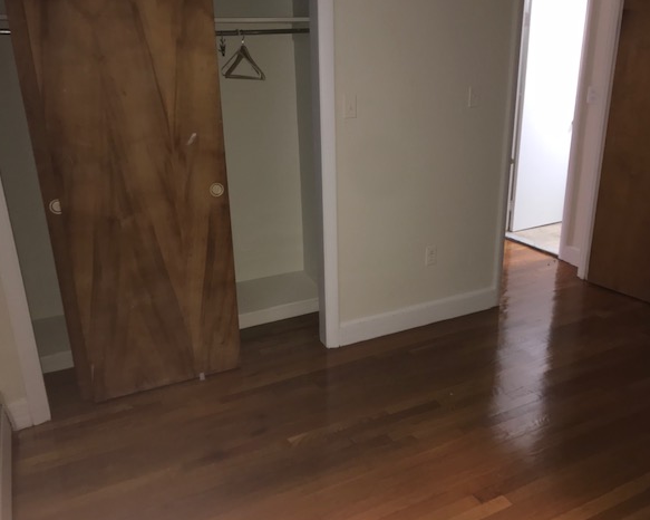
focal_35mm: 30
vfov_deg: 48.5
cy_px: 261
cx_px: 348
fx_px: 577
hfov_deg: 58.7
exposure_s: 1/16
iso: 50
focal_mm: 3.99
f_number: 1.8
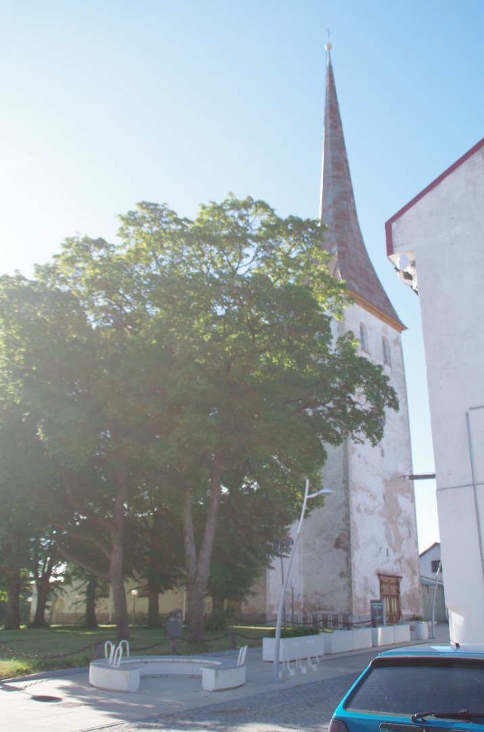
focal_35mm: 36
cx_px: 242
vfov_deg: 53.2
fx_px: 729
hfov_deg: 36.7
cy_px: 366
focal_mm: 24
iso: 200
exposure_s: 1/250
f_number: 5.6
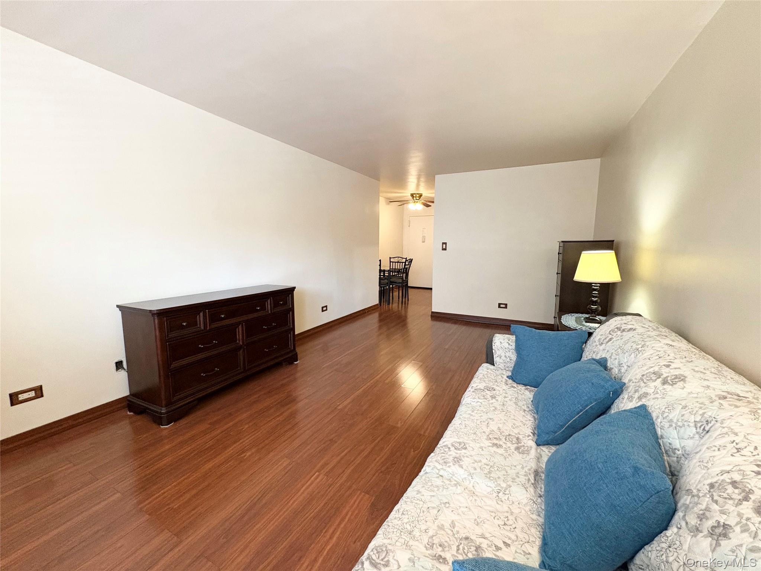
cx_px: 380
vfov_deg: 85.7
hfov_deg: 102.1
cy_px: 286
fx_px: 308
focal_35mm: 14
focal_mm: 2.22
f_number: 2.2
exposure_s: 1/60
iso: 500
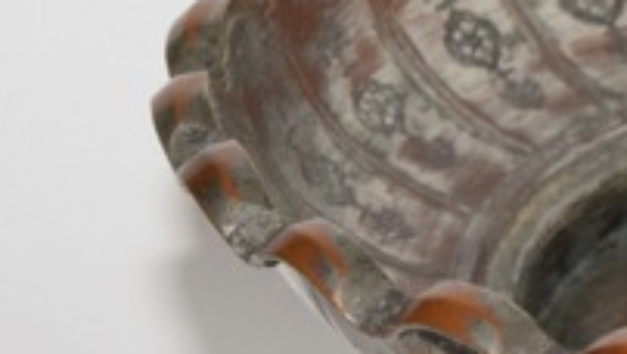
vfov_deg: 2.8
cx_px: 1062
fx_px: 7115
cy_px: 315
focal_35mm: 428
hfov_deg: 5.0
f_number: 5.6
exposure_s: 1/60
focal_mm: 55
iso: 800
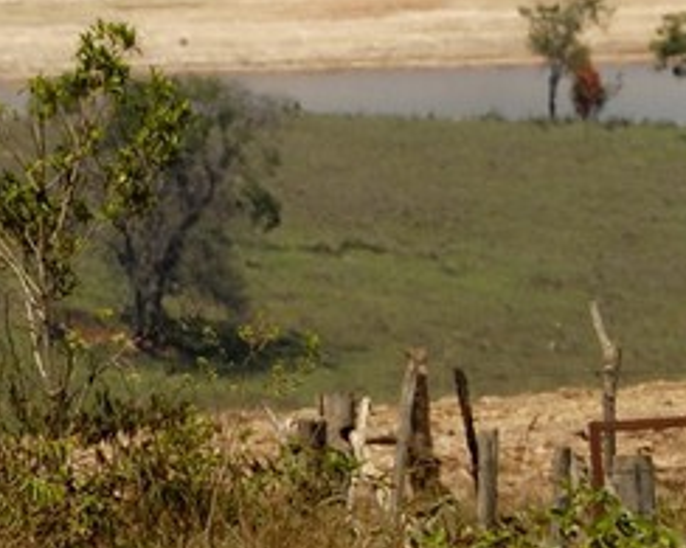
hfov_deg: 1.5
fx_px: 25228
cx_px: 2151
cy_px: -185
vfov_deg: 1.2
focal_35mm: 1243
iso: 100
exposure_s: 1/320
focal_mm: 135
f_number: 7.1
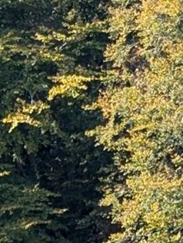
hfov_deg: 4.6
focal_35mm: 316
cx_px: -161
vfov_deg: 6.1
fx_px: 2226
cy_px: 501
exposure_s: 1/270
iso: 19
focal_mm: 6.9
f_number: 1.68
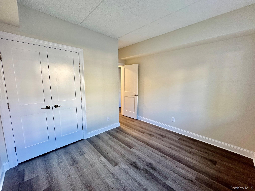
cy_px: 96
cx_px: 128
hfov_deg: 102.1
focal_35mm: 14
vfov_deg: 85.7
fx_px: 103
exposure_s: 1/120
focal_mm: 2.22
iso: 250
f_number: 2.2
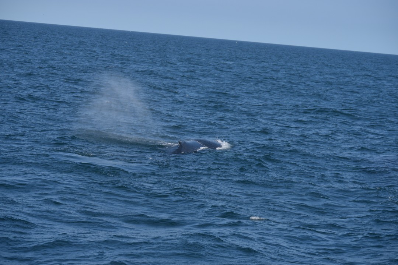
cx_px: 199
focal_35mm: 150
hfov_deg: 13.7
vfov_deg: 9.1
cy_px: 132
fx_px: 1658
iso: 200
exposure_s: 1/1600
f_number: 5.6
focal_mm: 100
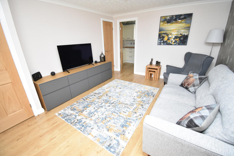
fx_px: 98
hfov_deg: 100.4
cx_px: 117
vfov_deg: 77.3
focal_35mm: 15
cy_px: 78
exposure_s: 1/125
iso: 800
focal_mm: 10
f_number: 4.5
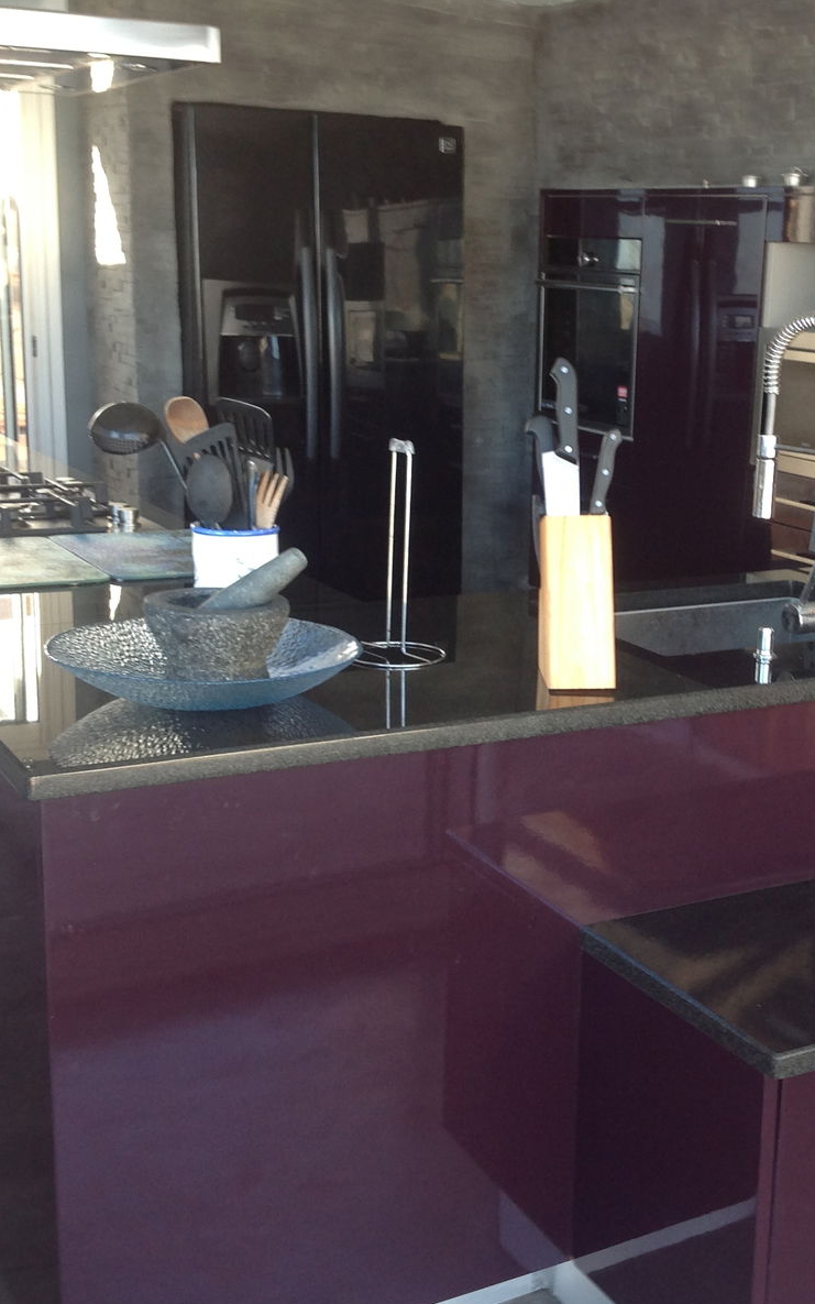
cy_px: 655
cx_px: 580
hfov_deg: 25.6
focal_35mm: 50
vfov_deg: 40.3
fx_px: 1776
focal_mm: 4.28
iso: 50
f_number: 2.4
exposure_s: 1/30
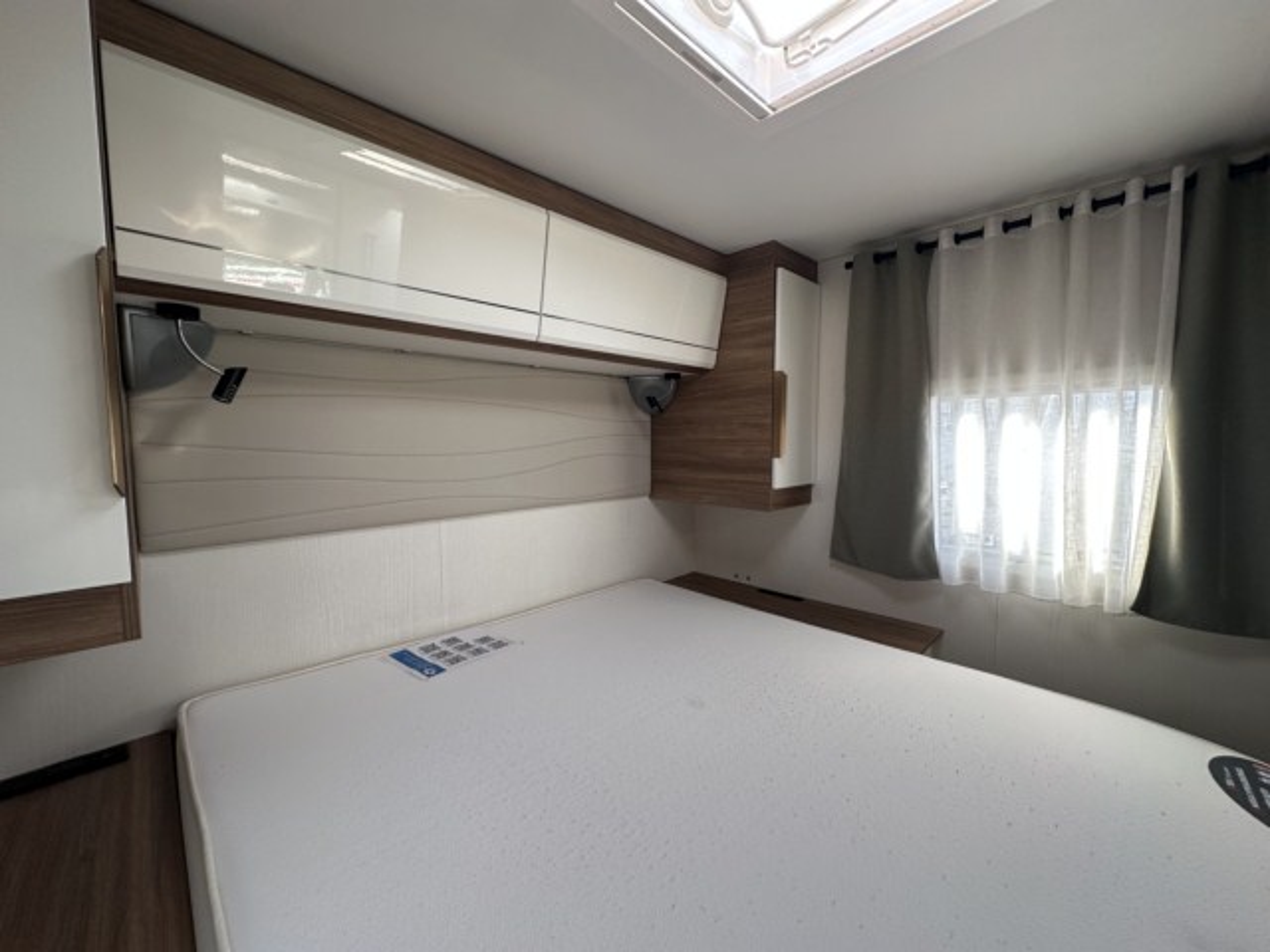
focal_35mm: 14
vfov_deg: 85.7
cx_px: 635
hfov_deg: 102.1
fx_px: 514
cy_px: 476
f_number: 2.2
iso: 100
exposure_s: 1/99
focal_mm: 2.22
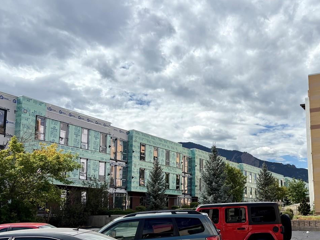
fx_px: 407
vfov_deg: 32.7
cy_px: 153
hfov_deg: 42.1
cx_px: 227
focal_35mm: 44
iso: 50
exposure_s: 1/6993
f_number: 1.6
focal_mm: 5.96
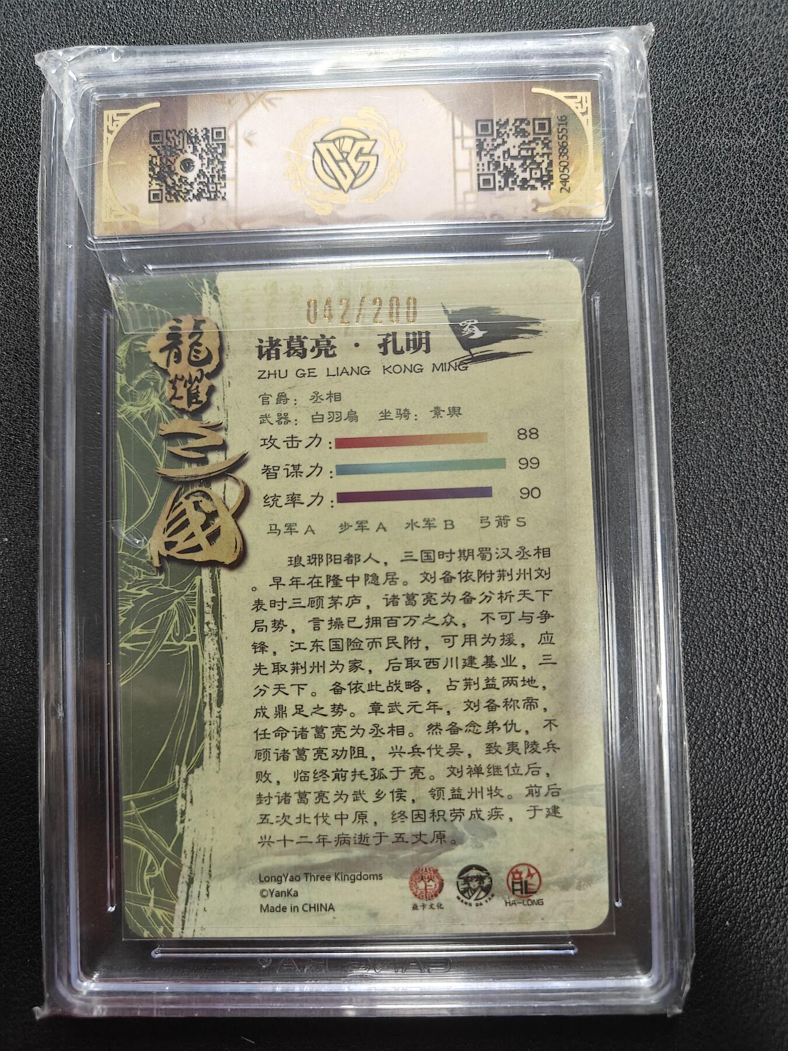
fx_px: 728
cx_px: 394
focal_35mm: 24
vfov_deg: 71.6
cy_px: 526
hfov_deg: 56.8
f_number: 1.8
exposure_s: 1/50
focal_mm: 5.59
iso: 160
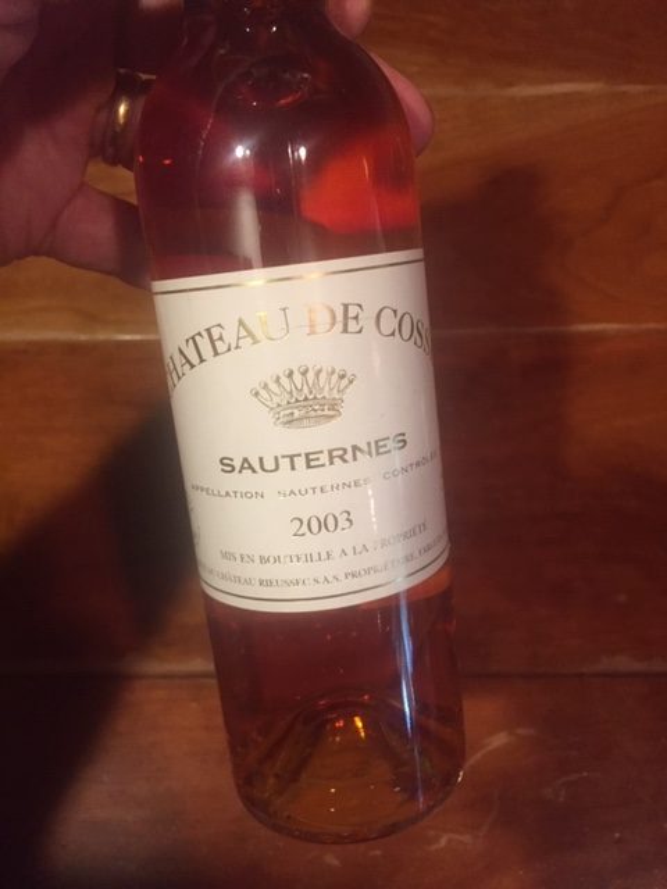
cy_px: 444
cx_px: 334
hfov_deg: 48.2
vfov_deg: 61.7
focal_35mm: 29
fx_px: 745
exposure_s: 1/30
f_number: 2.2
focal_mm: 4.15
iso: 200
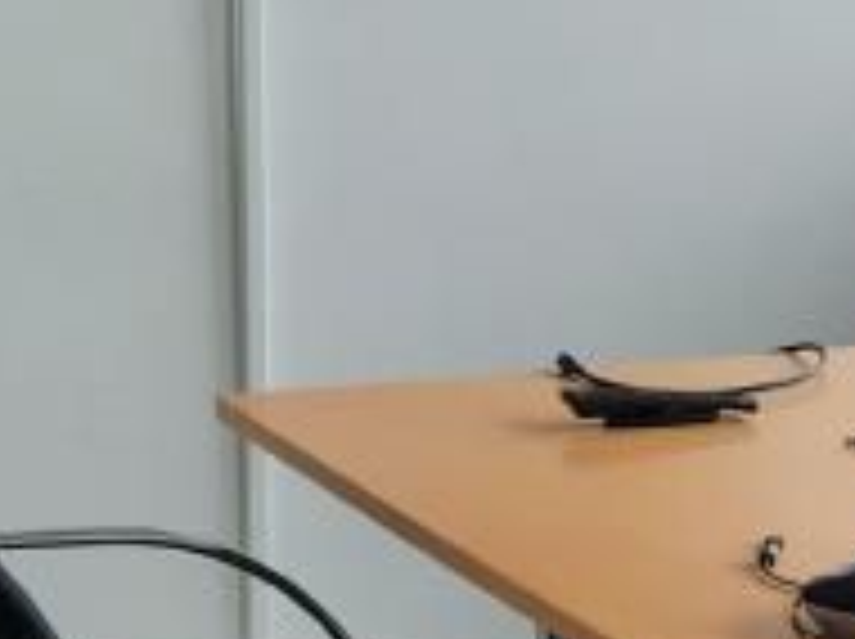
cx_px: 922
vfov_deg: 9.5
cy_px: 490
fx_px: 3824
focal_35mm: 155
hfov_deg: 12.6
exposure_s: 1/195
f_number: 1.8
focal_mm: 5.4
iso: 20
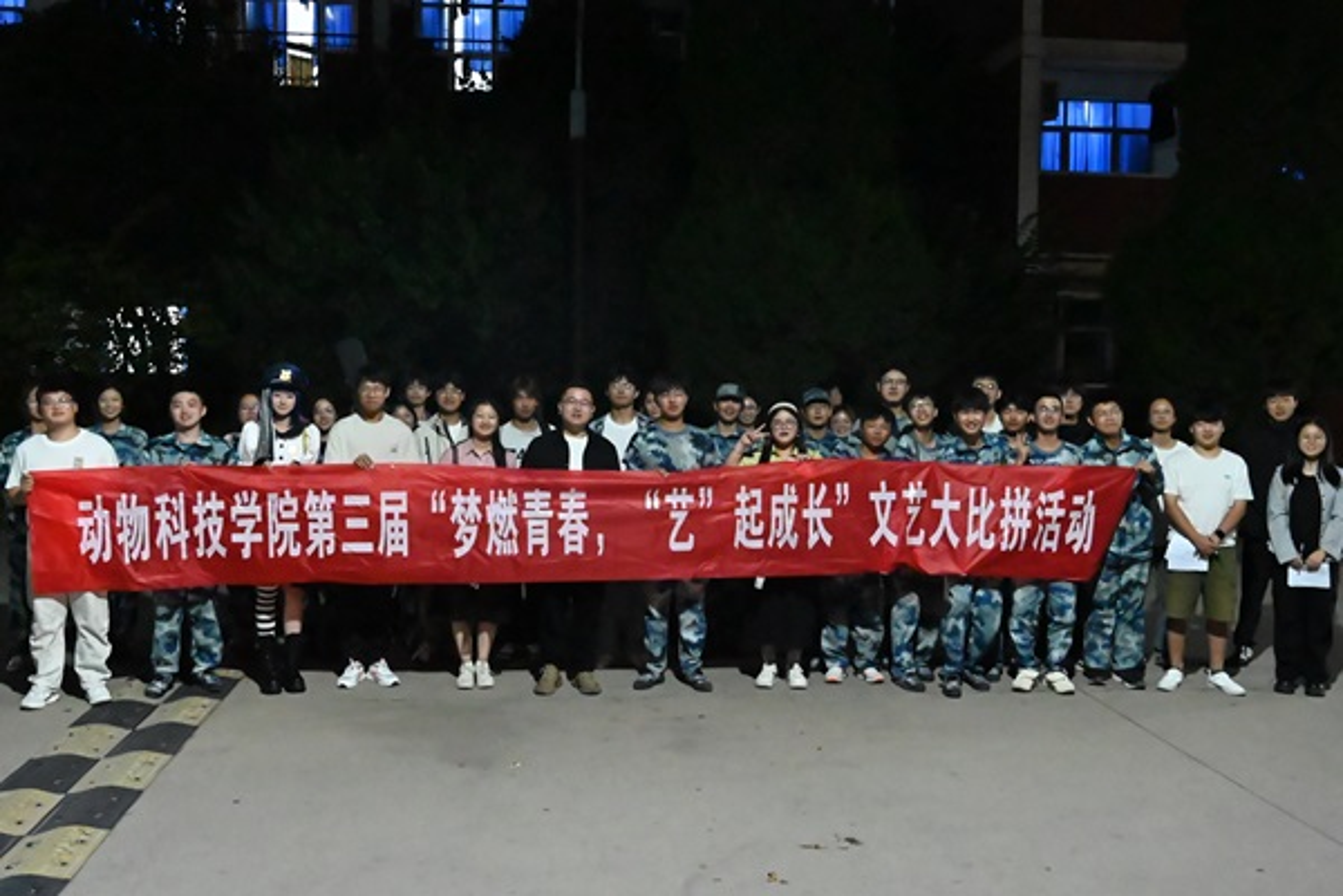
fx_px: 1343
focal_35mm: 36
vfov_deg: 36.9
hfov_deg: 53.1
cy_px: 448
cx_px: 672
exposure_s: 1/100
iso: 25600
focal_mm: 24
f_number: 4
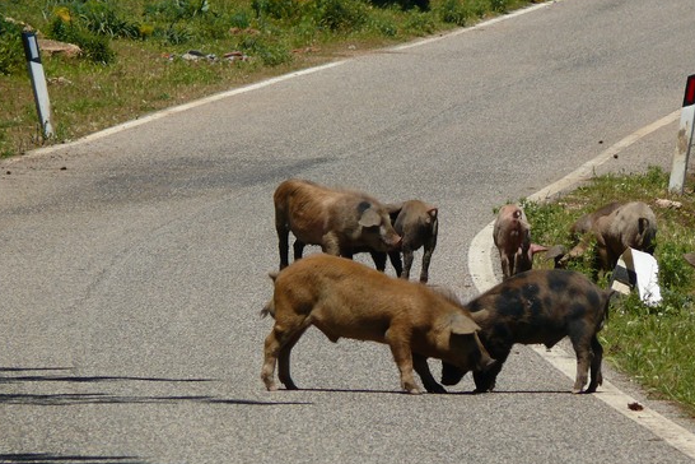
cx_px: 402
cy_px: 306
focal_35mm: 600
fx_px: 11582
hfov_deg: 3.4
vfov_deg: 2.3
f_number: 5.6
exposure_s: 1/250
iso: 100
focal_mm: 88.8
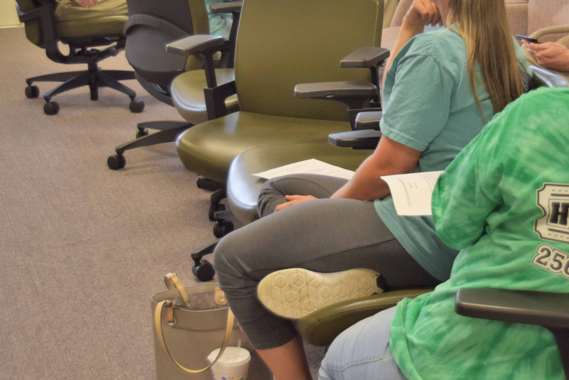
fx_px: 2054
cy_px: 119
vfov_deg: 10.5
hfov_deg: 15.7
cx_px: 426
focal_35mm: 130
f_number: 5.6
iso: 250
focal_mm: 48
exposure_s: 1/60
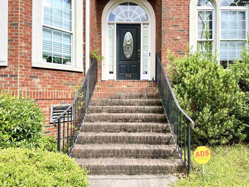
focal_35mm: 26
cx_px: 124
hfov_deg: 67.3
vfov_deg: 53.1
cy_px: 94
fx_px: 187
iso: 50
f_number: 1.5
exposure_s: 1/1224
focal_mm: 5.7
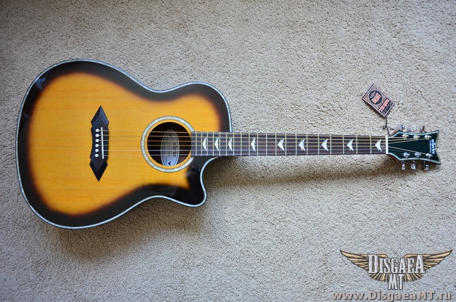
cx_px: 228
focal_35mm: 28
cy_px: 151
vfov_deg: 46.2
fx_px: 354
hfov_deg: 65.6
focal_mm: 18.5
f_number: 3.2
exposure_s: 1/30
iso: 100
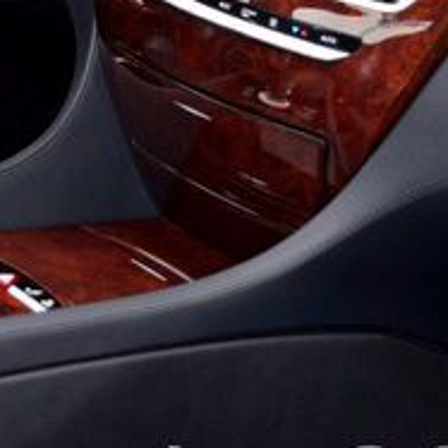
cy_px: 23
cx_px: 17
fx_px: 1918
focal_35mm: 131
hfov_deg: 13.2
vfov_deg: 13.2
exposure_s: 1/100
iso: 800
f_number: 5
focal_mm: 30
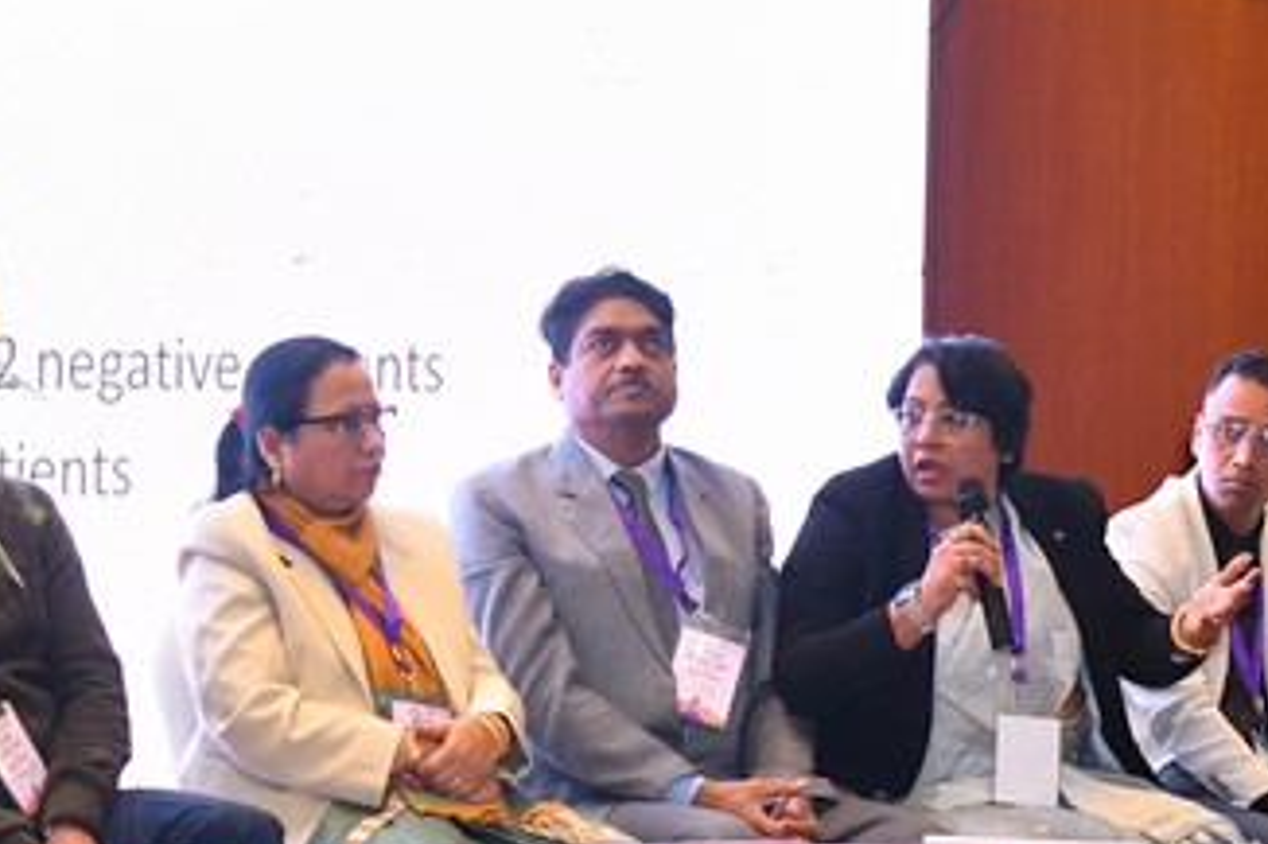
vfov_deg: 7.5
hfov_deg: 11.2
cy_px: 566
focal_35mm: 184
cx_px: 797
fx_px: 6477
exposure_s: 1/160
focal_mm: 50
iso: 3200
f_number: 3.5
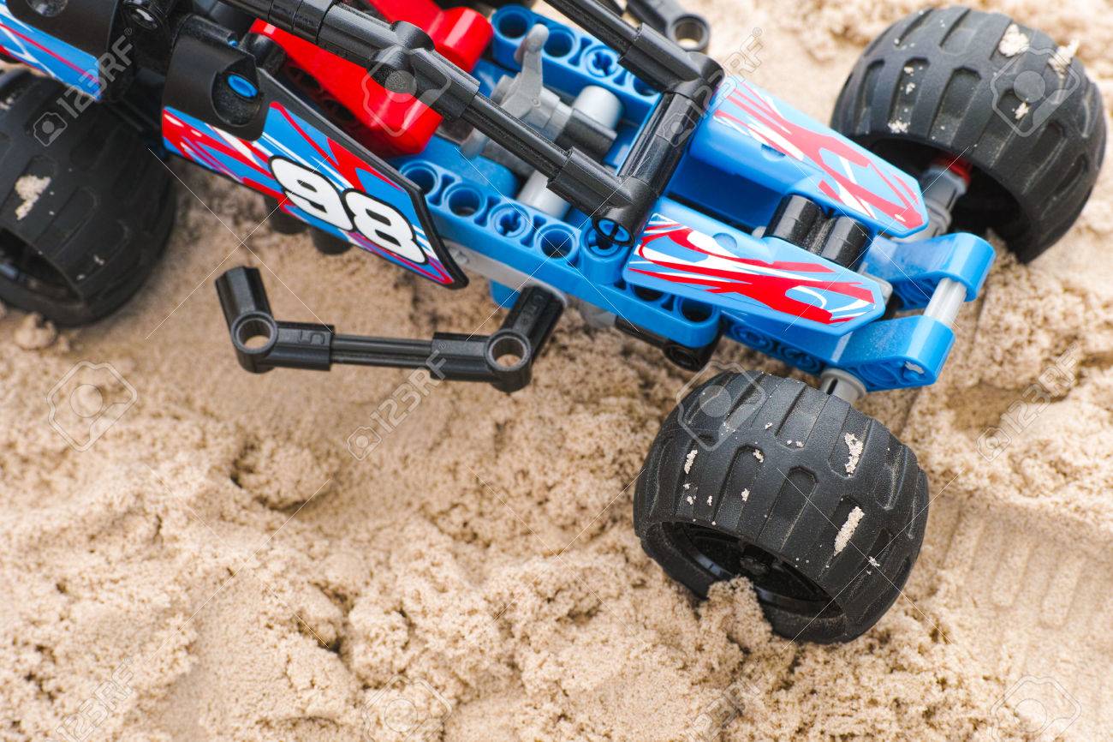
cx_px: 556
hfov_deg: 27.0
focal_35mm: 75
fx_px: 2318
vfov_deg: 18.2
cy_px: 371
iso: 100
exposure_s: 3.2
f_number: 7.1
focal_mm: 50
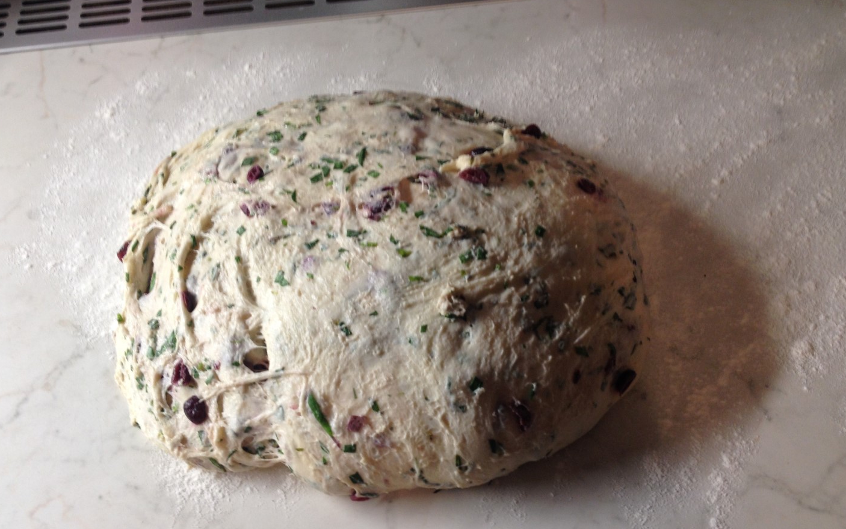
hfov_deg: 51.5
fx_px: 876
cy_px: 309
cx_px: 425
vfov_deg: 33.5
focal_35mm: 38
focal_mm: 4.28
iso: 64
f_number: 2.4
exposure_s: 1/20
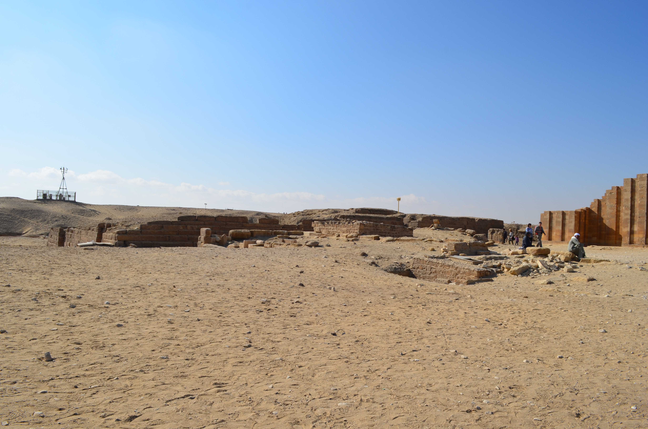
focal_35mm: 27
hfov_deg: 67.5
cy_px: 214
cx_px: 324
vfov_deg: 47.7
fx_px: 485
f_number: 13
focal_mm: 18
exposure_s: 1/200
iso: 100
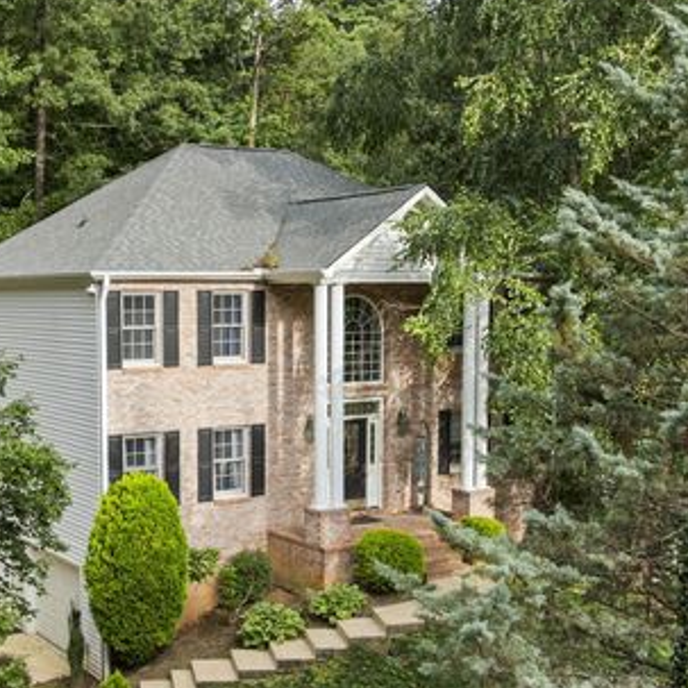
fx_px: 787
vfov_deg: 47.2
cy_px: 355
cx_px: 132
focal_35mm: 35
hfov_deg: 44.8
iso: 160
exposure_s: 1/400
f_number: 2.8
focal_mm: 12.29
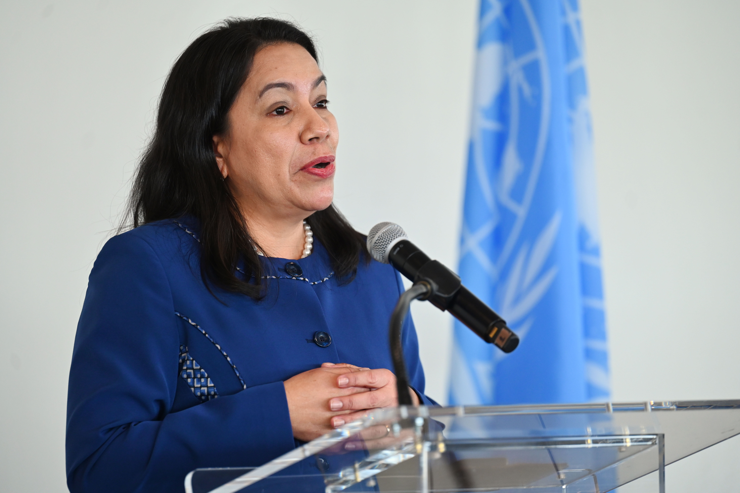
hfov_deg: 10.3
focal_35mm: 200
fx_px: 4108
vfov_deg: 6.9
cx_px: 370
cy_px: 246
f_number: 2.8
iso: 1250
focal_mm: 200
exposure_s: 1/250
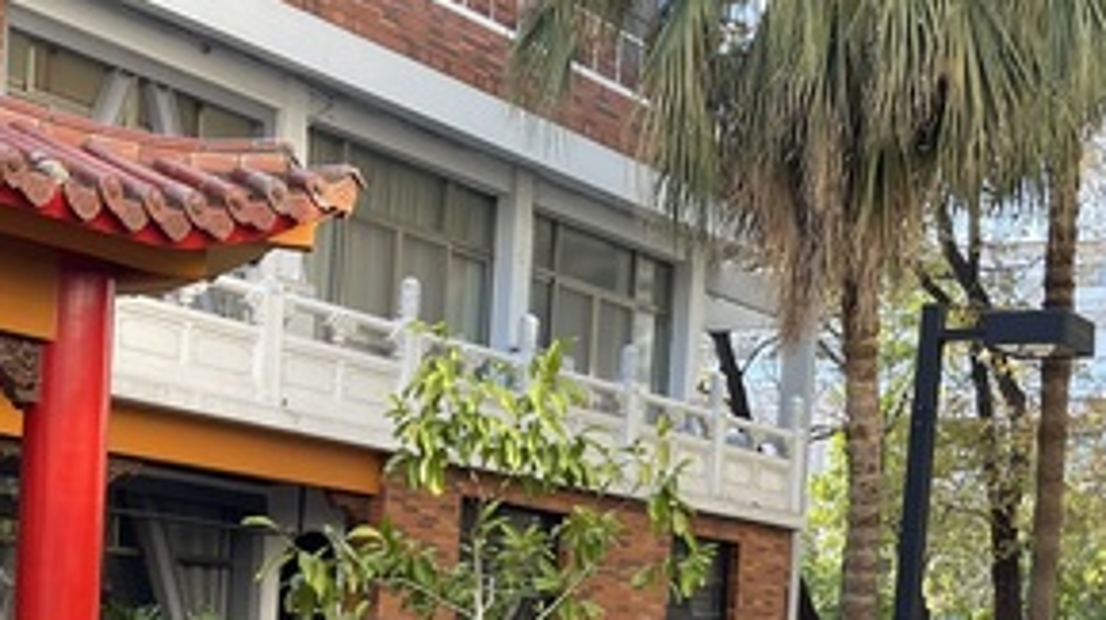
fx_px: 1934
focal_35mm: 66
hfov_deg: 31.9
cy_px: 756
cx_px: 635
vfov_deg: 17.3
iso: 32
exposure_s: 1/241
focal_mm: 5.1
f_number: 1.6
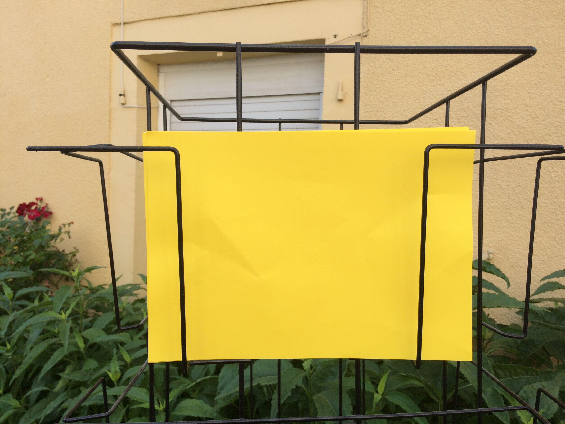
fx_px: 473
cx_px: 282
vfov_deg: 48.2
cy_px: 212
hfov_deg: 61.7
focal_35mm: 29
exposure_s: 1/672
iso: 32
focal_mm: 4.15
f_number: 2.2
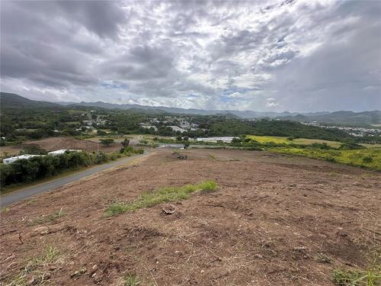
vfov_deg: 85.7
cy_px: 143
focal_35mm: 14
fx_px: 154
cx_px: 190
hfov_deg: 102.1
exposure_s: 1/2174
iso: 50
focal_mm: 2.22
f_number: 2.2
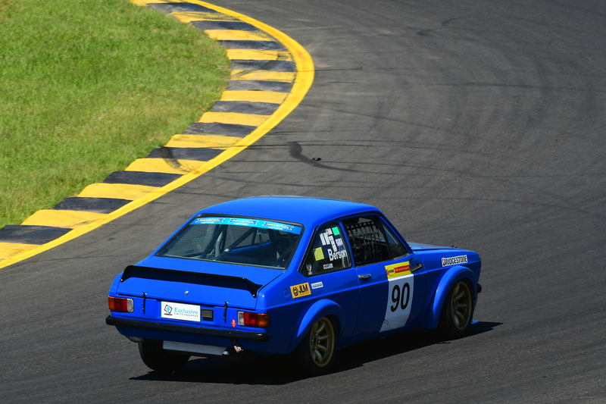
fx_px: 6058
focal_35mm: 360
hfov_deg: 5.7
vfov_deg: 3.8
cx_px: 303
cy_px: 202
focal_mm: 240
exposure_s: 1/640
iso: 500
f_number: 13
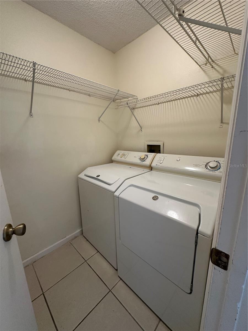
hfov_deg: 85.7
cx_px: 124
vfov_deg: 102.1
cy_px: 166
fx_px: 134
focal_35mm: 14
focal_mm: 2.22
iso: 200
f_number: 2.2
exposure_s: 1/60
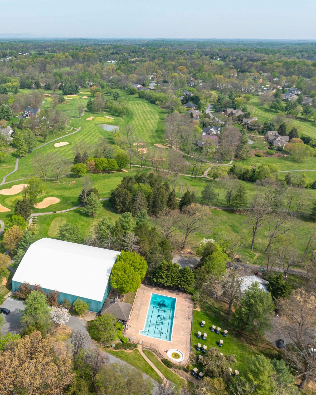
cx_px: 47
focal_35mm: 32
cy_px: 201
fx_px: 374
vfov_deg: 55.6
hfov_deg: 42.9
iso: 160
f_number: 2.8
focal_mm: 12.29
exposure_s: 1/2000
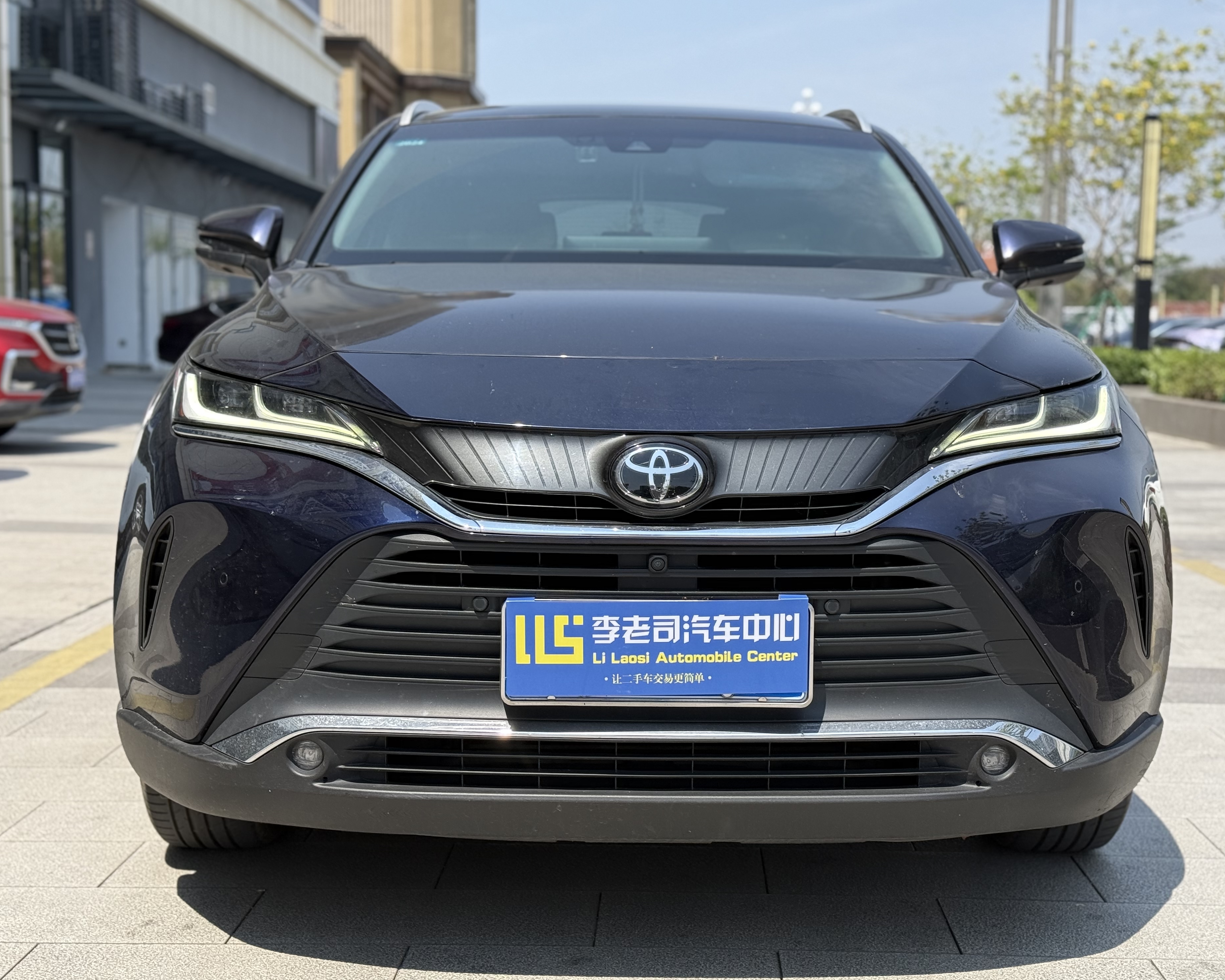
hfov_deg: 36.6
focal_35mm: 51
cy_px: 485
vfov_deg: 29.7
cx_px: 654
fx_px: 1849
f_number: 1.78
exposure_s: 1/3378
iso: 100
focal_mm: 6.76
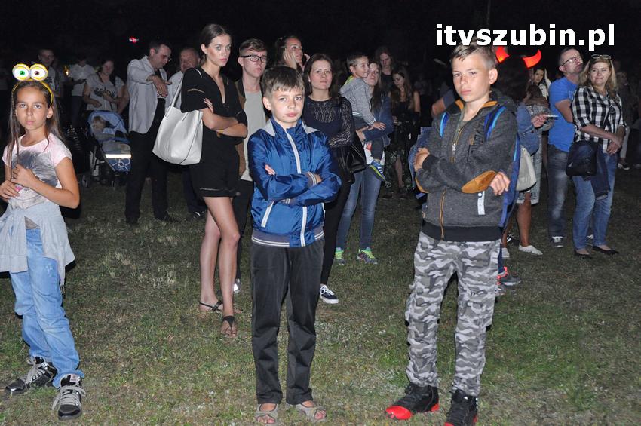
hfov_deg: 42.4
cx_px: 320
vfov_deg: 28.9
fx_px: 827
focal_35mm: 46
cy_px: 213
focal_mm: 31
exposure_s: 1/60
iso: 3200
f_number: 5.6
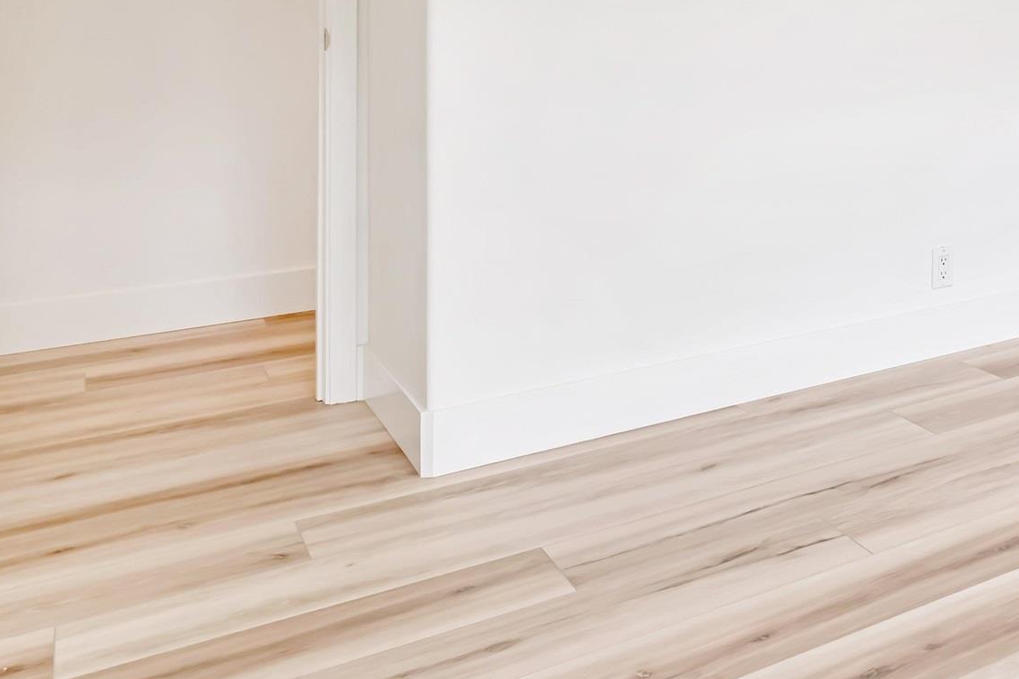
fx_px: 1160
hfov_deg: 37.8
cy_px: -9
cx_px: 1171
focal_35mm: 41
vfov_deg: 30.2
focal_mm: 10
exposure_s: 1/6
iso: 160
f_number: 8
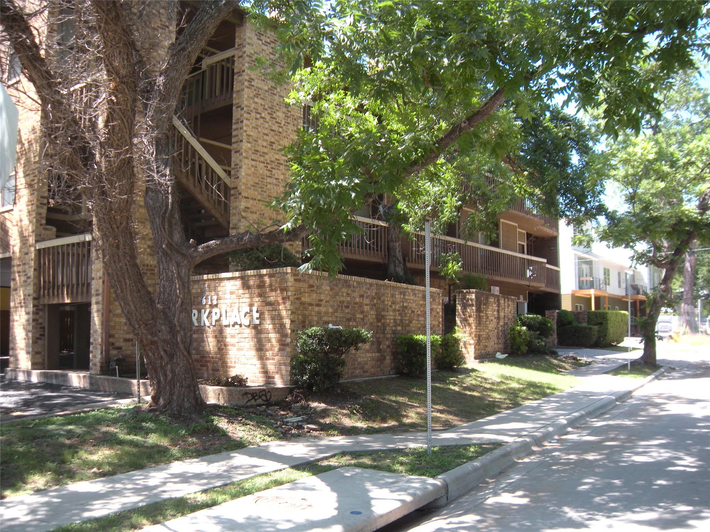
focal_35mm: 35
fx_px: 718
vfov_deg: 40.7
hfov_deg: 52.6
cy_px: 266
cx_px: 355
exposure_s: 1/78.1
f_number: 3.8
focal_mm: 5.9
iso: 64
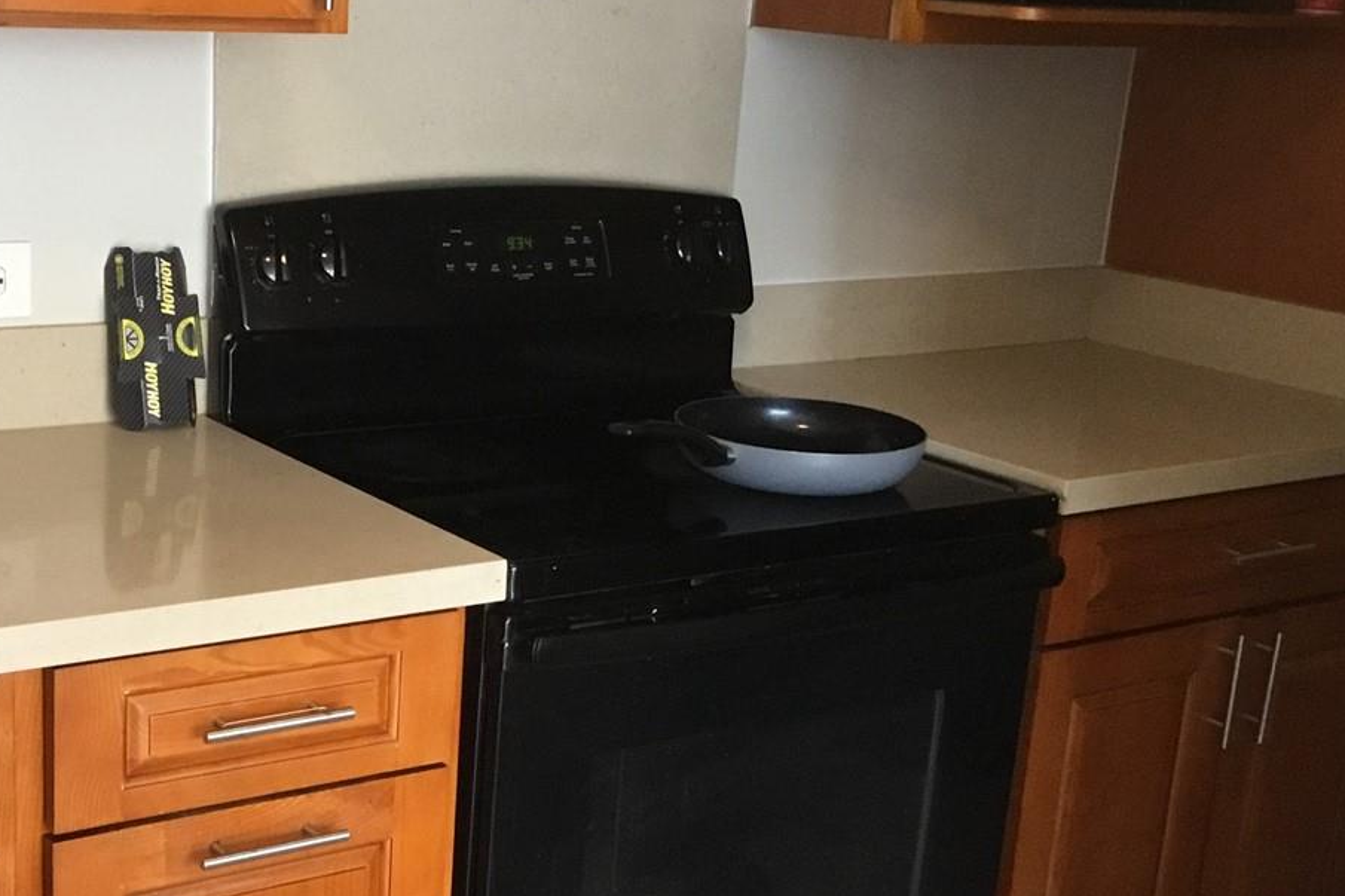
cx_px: 479
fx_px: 2129
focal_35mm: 57
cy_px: 591
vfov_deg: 23.7
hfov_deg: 34.8
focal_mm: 3.3
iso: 160
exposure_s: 1/30
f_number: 2.4
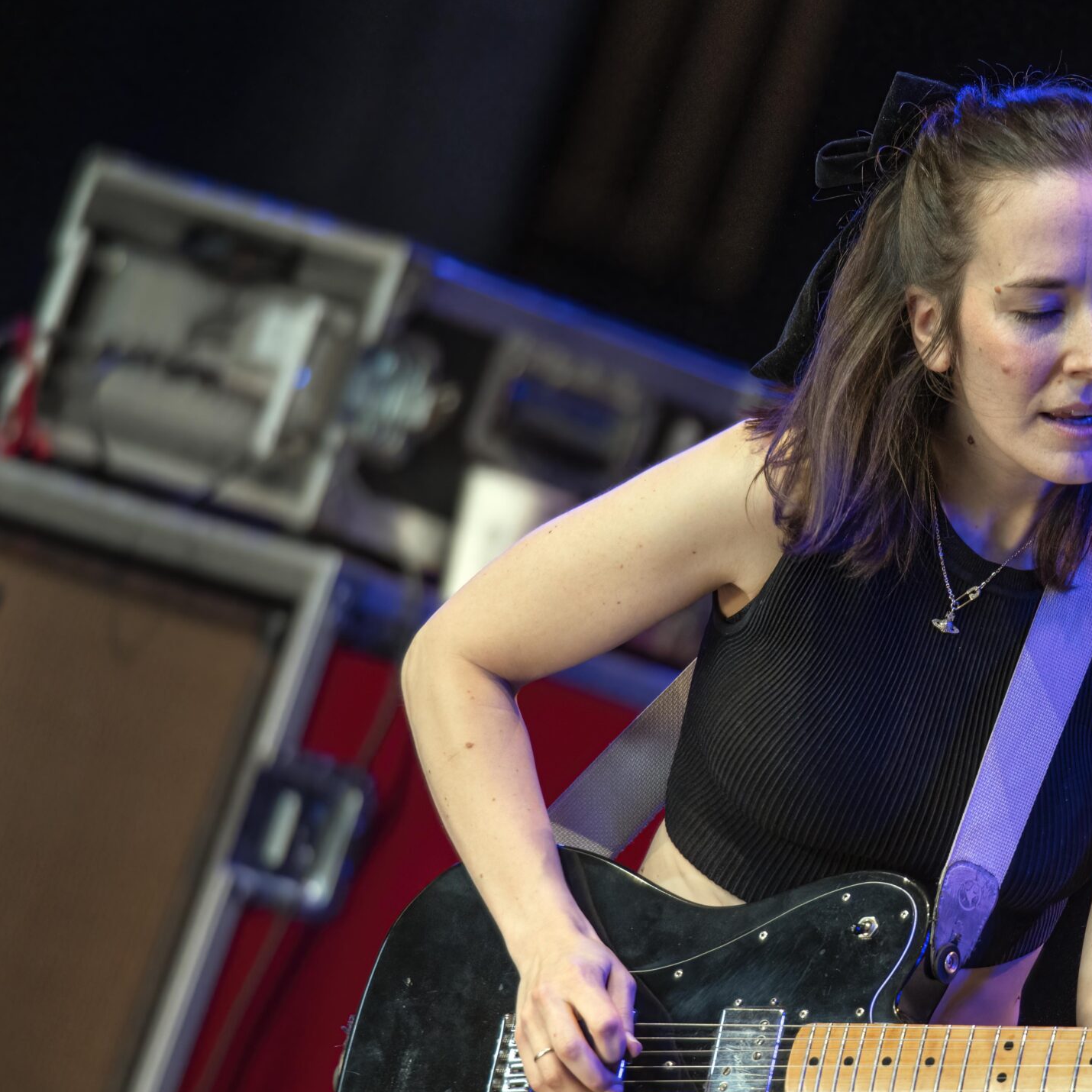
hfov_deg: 2.1
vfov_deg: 2.1
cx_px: 940
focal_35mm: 836
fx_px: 29837
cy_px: 600
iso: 2800
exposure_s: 1/400
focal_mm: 550
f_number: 6.3
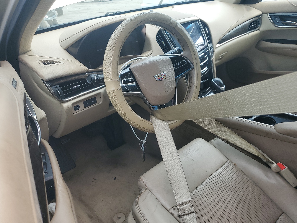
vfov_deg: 53.1
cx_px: 148
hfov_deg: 67.3
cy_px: 112
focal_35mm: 26
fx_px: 223
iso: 50
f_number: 1.5
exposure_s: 1/476
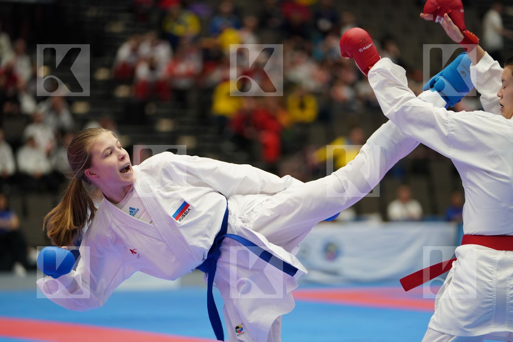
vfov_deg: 8.5
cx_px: 256
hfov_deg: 12.8
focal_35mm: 161
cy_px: 171
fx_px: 2294
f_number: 2.8
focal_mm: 161
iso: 1250
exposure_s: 1/500
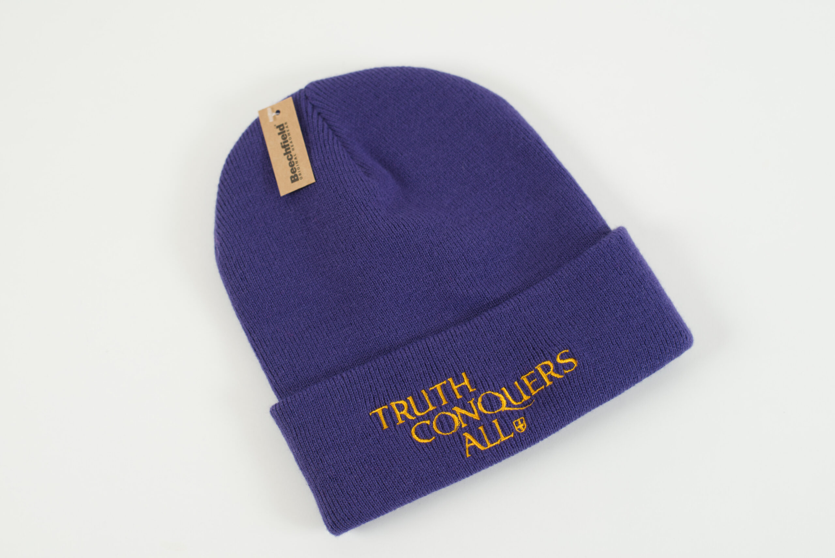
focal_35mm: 50
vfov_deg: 27.0
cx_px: 418
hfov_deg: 39.6
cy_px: 279
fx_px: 1160
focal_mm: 50
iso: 320
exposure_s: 1/80
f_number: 4
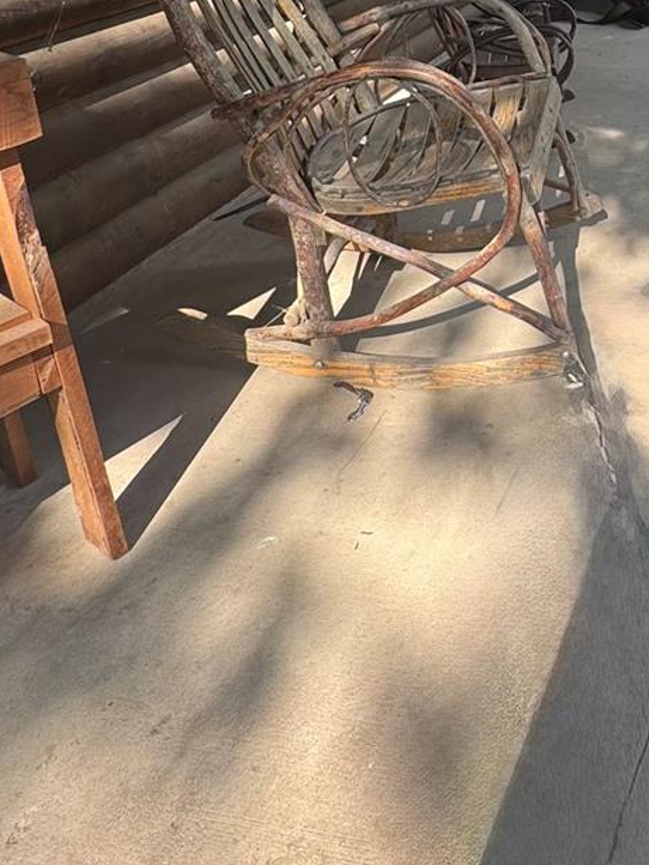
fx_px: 874
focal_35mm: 35
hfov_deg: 36.7
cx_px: 646
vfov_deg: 46.0
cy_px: 42
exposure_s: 1/320
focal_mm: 2.22
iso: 40
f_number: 2.2
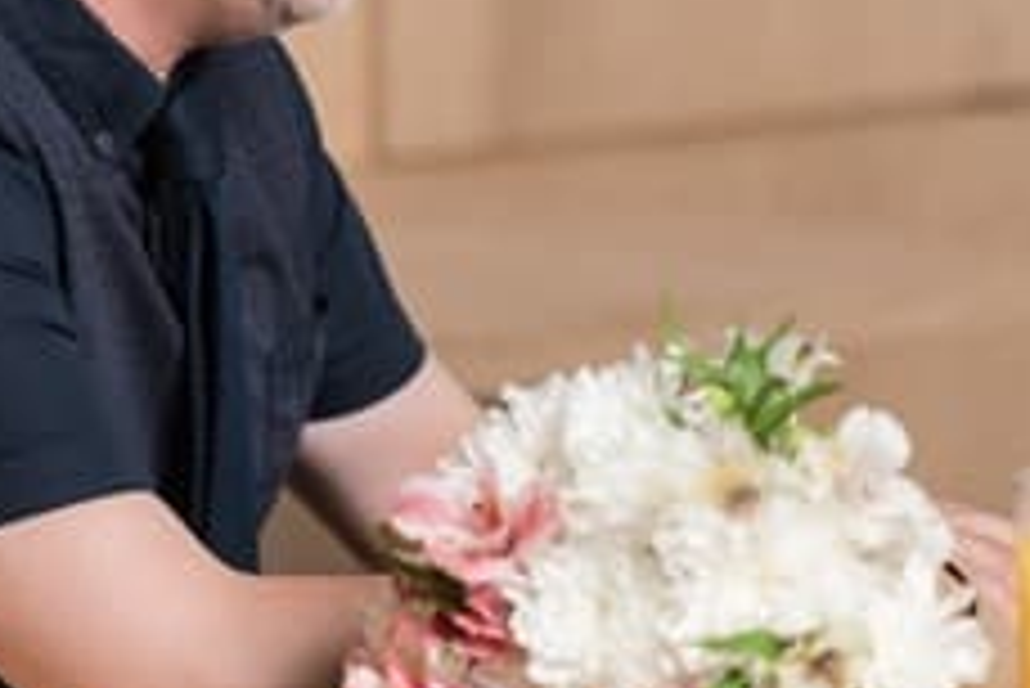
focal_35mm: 340
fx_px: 9734
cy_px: 144
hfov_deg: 6.0
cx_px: 1102
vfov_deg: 4.0
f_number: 2.8
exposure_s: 1/200
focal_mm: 130
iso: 160
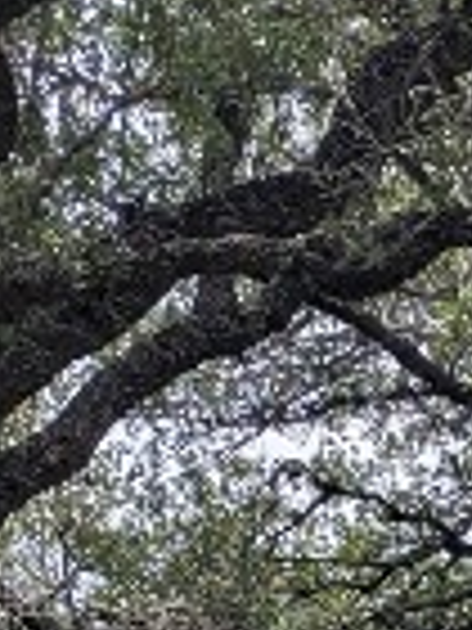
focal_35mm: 132
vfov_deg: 12.5
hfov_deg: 10.0
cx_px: 1070
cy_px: 1382
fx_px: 2400
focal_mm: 6.81
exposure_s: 1/1639
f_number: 1.85
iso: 50
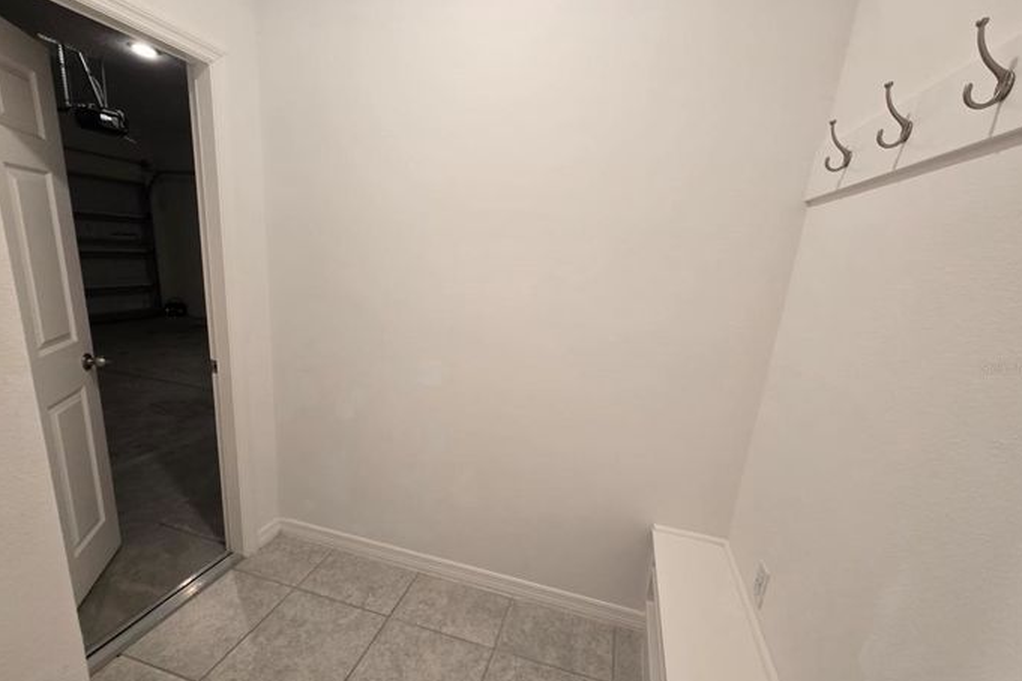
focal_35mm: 14
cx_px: 514
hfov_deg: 104.3
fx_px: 397
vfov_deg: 81.1
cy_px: 368
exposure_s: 1/60
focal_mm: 2.2
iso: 125
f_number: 2.2
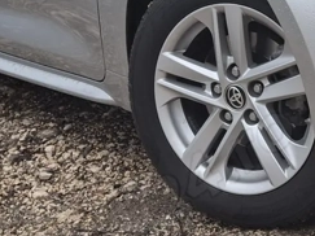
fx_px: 937
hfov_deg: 18.6
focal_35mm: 103
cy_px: -92
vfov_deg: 13.7
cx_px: 305
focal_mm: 4.69
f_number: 1.8
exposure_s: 1/120
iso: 32
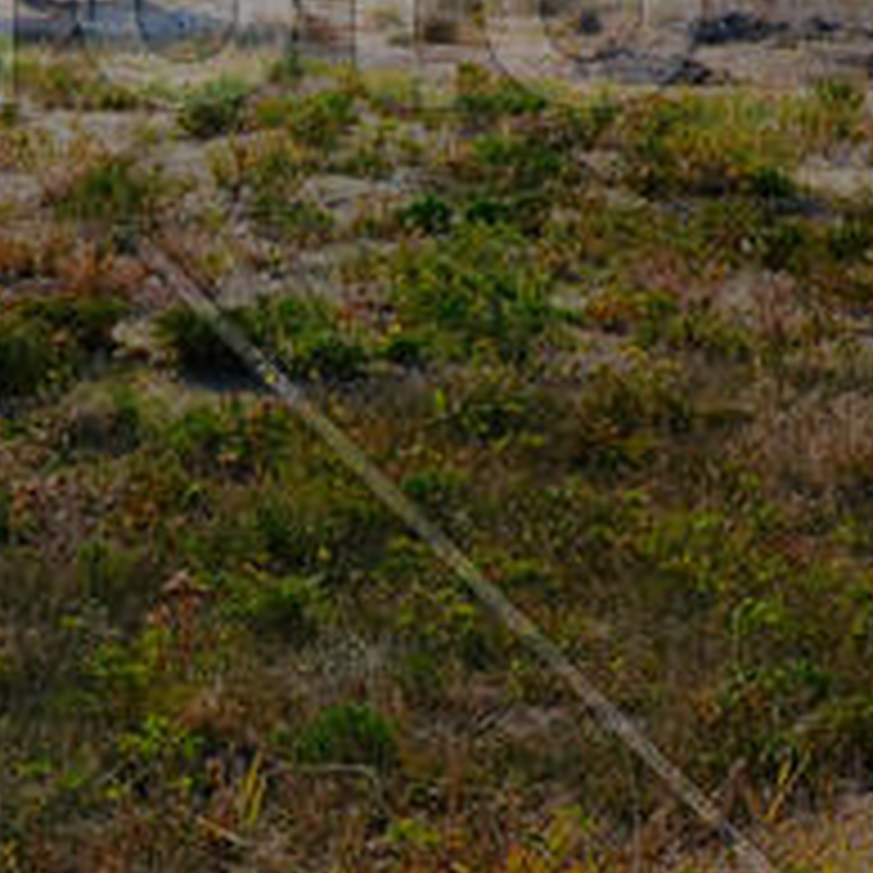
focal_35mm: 172
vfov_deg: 10.1
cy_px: -4
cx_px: -112
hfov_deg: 10.0
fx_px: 4908
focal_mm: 30
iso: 100
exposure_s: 1/320
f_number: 13
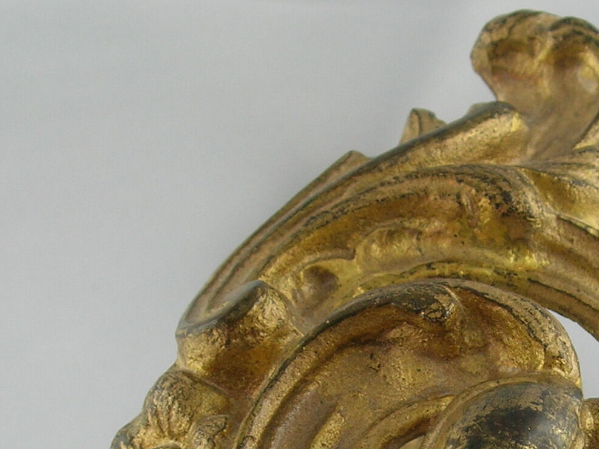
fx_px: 2318
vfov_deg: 10.9
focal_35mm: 134
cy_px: 536
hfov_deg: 14.6
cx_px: 472
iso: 64
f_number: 5.4
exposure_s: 1/62.3
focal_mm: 10.6
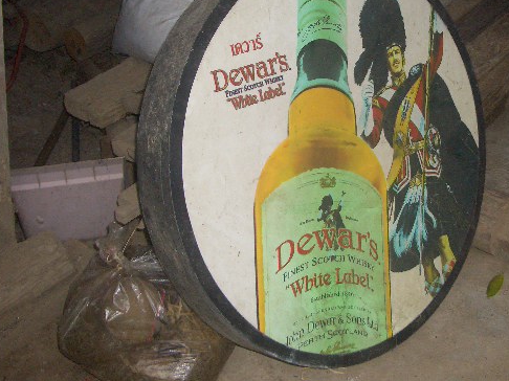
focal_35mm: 54
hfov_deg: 35.4
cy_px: 148
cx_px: 303
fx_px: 794
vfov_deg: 26.9
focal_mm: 6.8
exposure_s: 1/60
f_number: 2.8
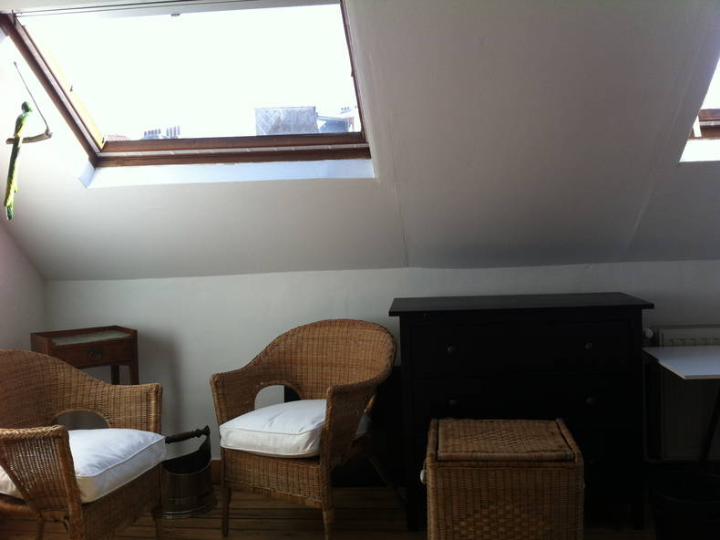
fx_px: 728
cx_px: 360
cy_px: 270
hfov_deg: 52.6
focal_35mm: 35
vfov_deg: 40.7
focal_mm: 3.85
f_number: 2.8
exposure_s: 1/184
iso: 80
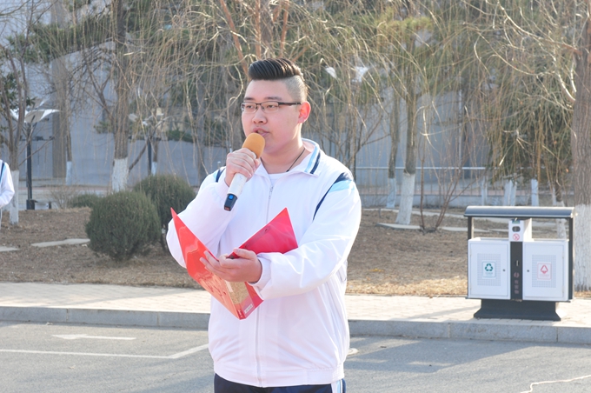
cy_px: 196
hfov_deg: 19.5
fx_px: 1722
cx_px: 296
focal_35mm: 105
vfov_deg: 13.0
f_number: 13
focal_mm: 70
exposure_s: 1/40
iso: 250
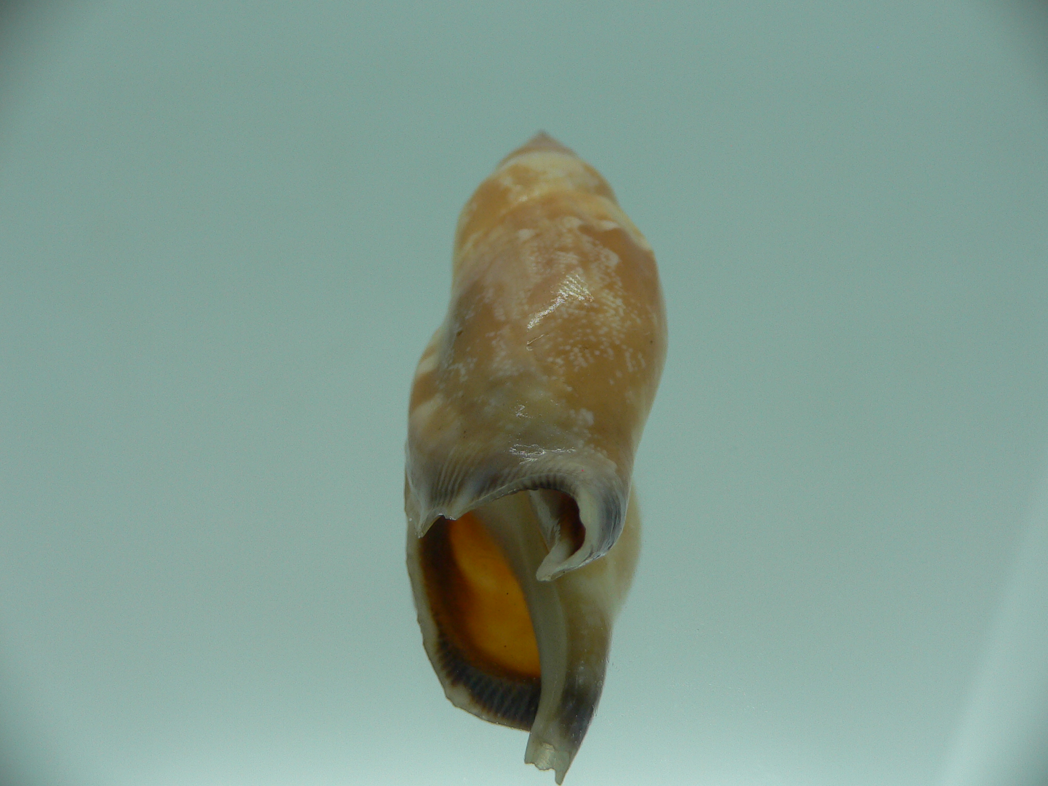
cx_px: 524
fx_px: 1060
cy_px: 393
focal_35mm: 35
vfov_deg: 40.7
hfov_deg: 52.6
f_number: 2.8
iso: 80
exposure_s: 1/80
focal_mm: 4.6
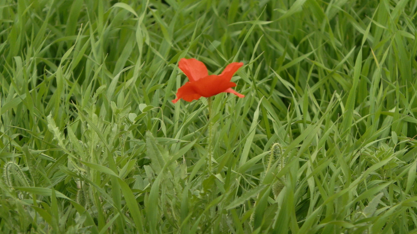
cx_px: 208
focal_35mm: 550
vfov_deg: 2.2
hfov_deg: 3.9
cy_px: 92
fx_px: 6081
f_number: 4.4
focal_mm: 90
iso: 125
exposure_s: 1/250
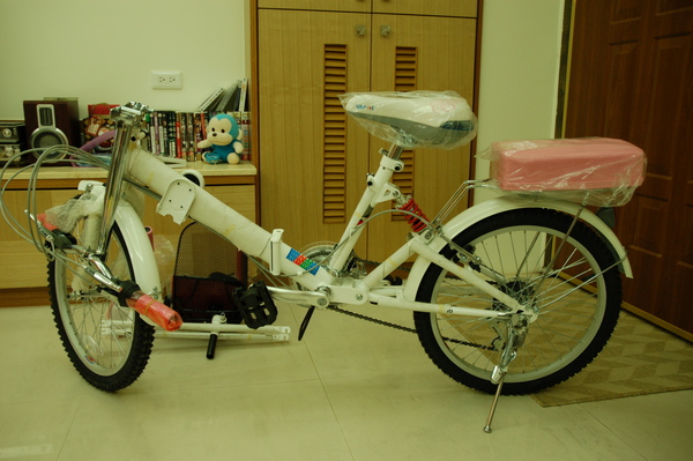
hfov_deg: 57.3
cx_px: 346
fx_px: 635
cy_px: 230
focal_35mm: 33
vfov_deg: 39.9
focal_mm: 22
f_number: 3.8
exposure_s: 1/30
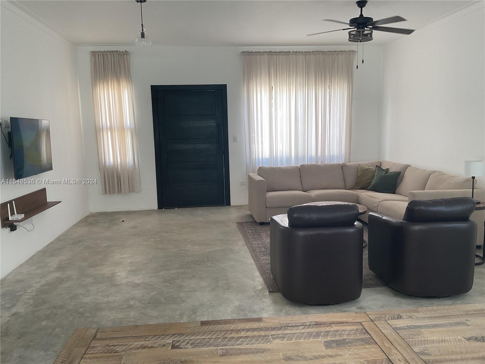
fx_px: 406
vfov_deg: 48.2
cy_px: 182
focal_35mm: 29
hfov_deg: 61.7
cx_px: 242
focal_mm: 3
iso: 64
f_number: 1.8
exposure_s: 1/120
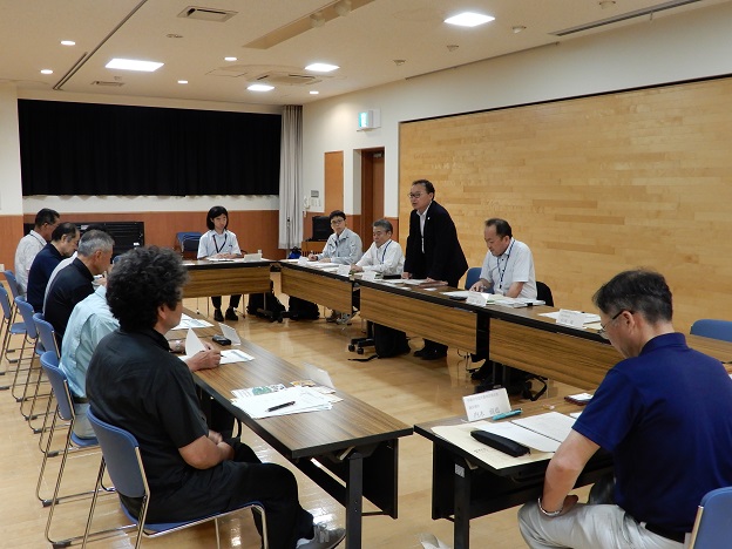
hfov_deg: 52.6
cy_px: 274
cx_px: 366
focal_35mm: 35
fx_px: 740
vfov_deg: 40.7
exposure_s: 1/20
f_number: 4.5
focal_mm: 6.2
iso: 400
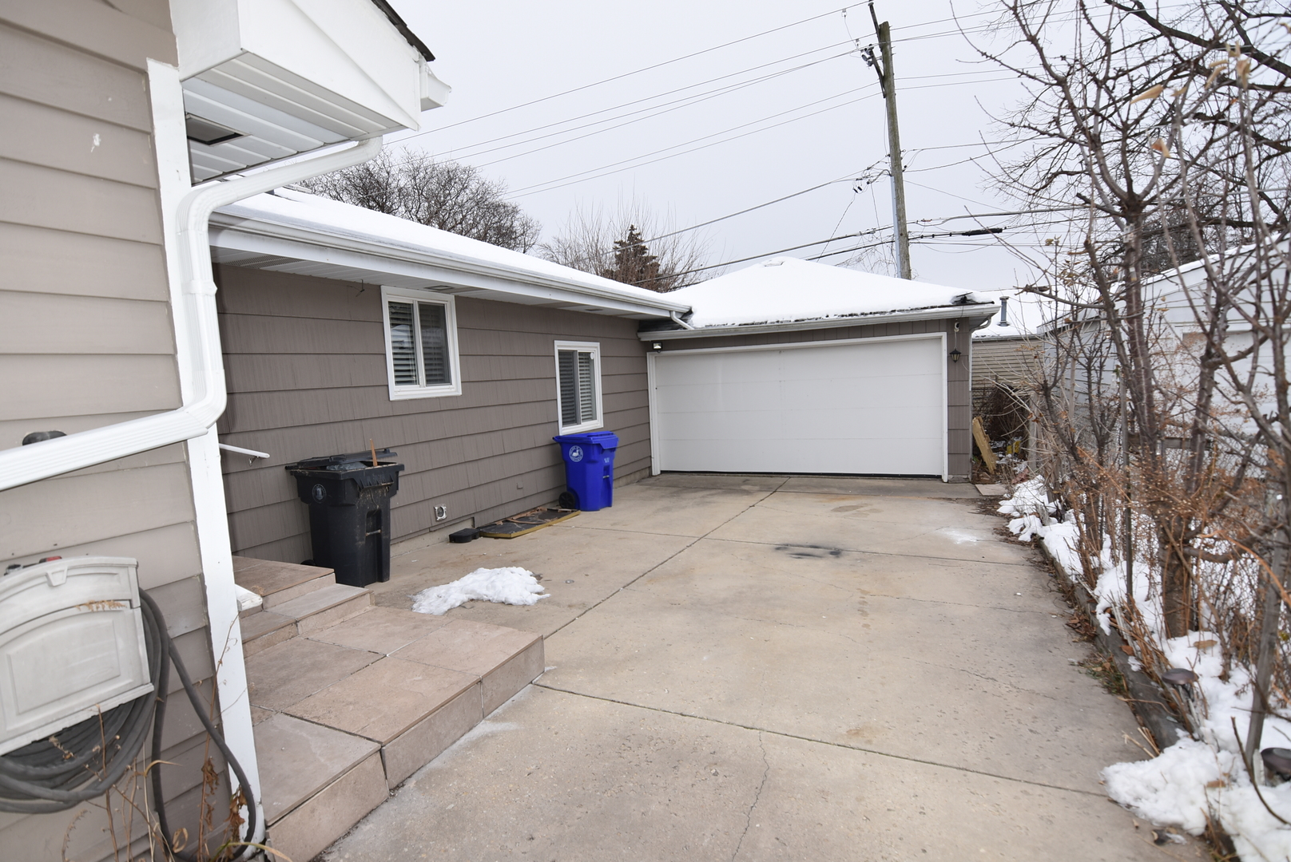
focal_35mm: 18
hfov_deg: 90.0
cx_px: 646
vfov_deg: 67.5
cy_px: 431
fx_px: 646
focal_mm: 12
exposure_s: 1/250
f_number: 5
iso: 100
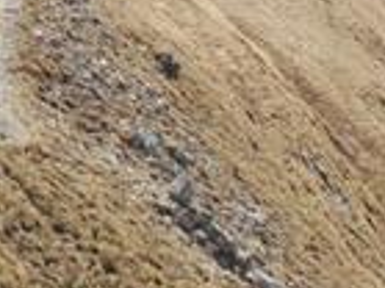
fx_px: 1789
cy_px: -222
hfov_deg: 11.9
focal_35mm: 161
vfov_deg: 8.8
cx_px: -136
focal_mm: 5.86
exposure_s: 1/320
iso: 50
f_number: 3.5
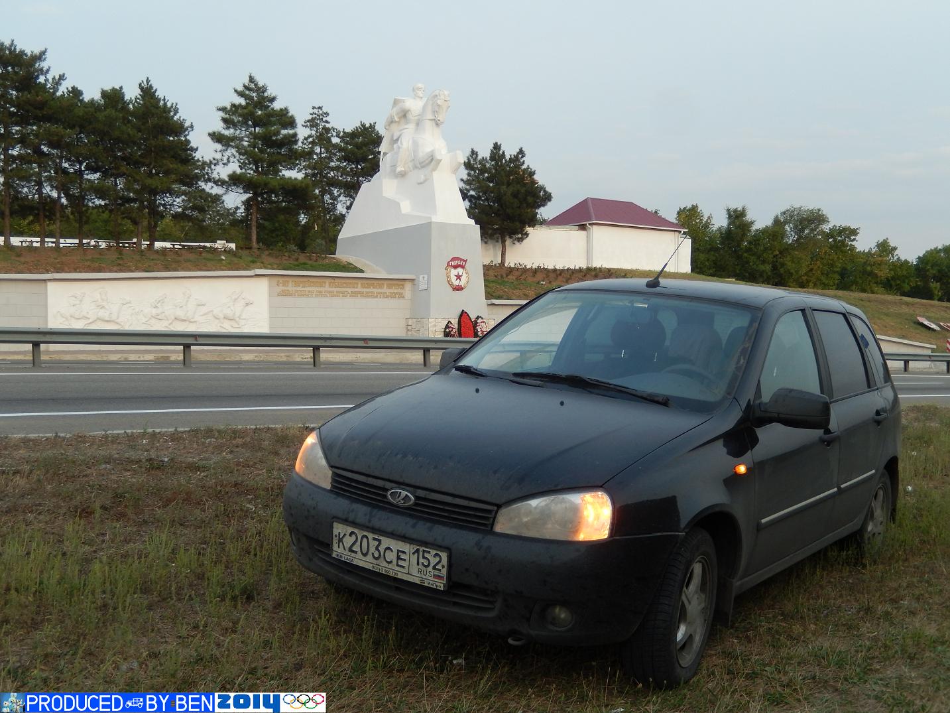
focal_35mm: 36
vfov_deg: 39.7
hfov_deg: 51.4
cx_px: 475
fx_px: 988
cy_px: 356
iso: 125
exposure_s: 1/160
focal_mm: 6.5
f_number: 4
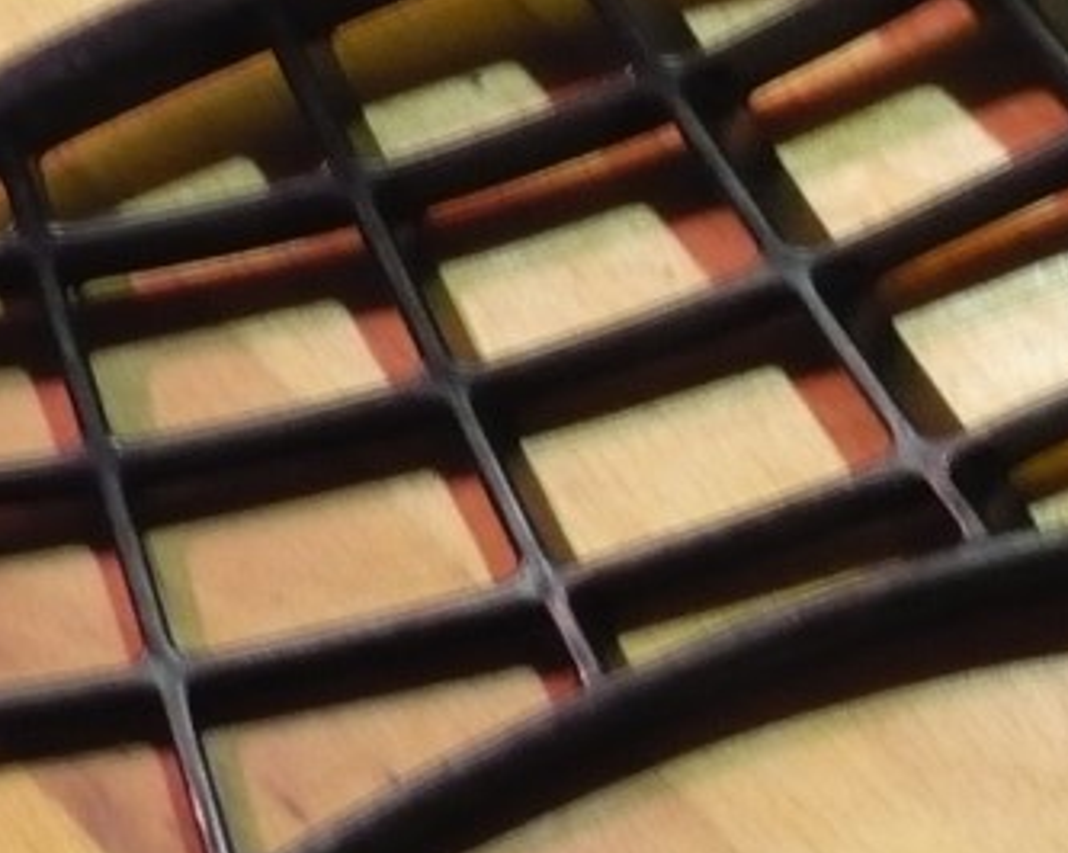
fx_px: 7834
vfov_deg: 6.2
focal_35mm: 248
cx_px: 924
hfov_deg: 7.8
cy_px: 154
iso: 400
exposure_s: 1/4
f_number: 4.9
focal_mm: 17
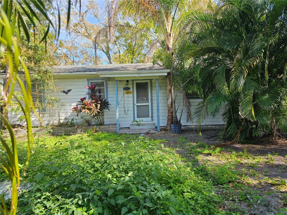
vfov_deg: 58.9
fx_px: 191
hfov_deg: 73.9
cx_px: 144
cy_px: 108
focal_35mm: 23
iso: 10
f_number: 1.7
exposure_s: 1/139
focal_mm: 6.3
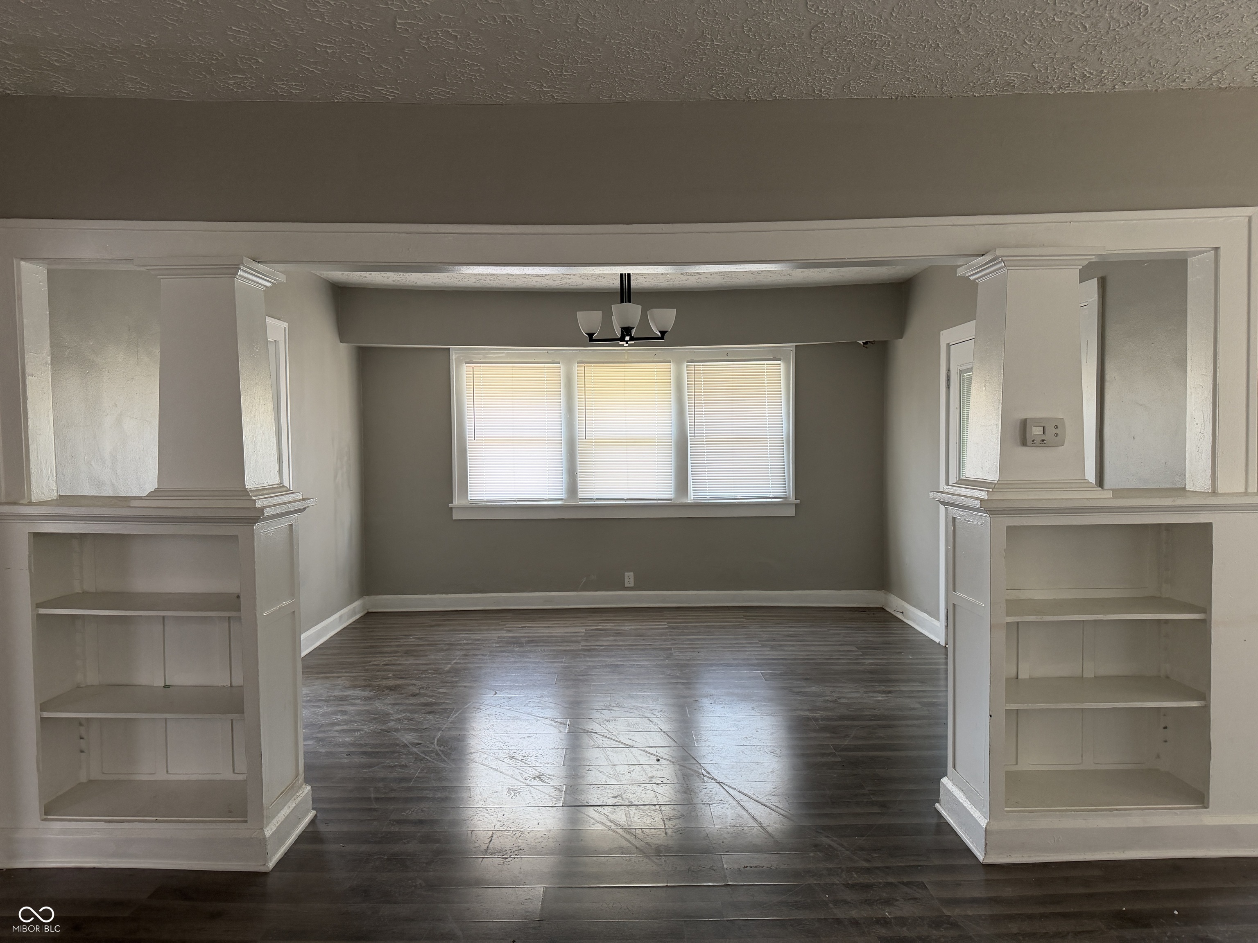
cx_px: 629
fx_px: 872
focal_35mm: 24
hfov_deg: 71.6
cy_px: 472
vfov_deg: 56.8
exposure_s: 1/93
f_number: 1.78
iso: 200
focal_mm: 6.76
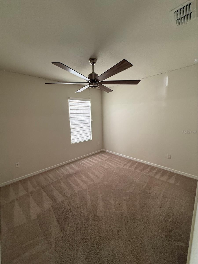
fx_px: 107
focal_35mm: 14
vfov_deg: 102.1
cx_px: 99
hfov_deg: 85.7
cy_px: 132
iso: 400
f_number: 2.2
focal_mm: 2.22
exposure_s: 1/60
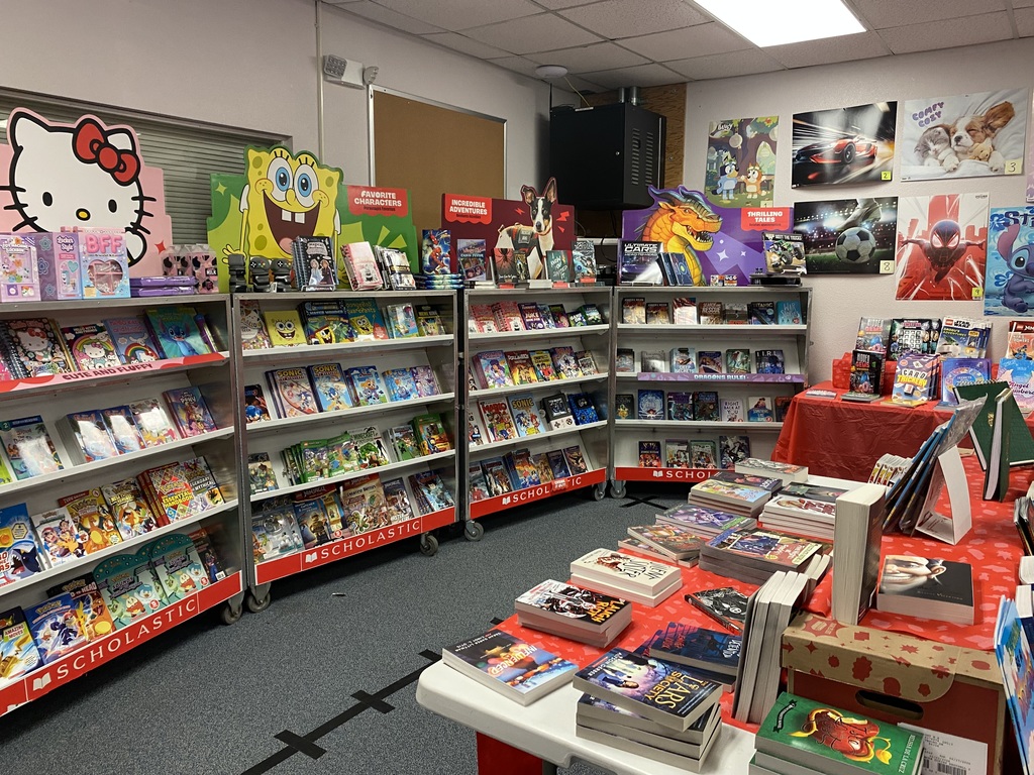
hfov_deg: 67.3
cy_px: 388
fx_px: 777
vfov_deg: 53.1
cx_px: 517
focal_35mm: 26
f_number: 1.8
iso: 200
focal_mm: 4.25
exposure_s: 1/60
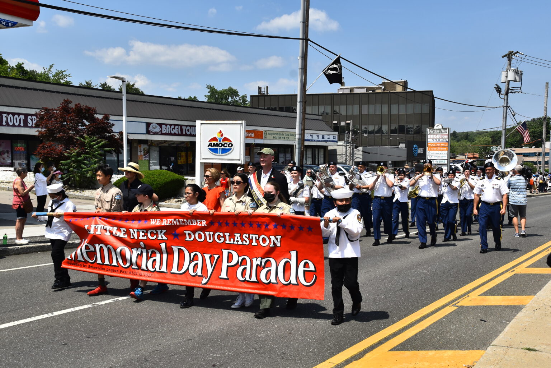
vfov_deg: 31.9
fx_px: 643
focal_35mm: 42
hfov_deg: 46.4
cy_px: 184
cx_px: 276
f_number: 8
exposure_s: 1/250
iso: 100
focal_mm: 28
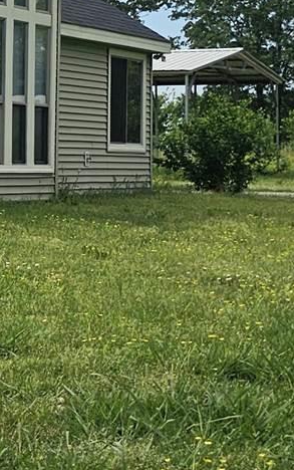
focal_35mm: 120
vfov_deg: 17.3
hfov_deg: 9.2
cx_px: -515
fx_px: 1537
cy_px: 134
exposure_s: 1/1245
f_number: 1.7
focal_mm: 6.3
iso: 10
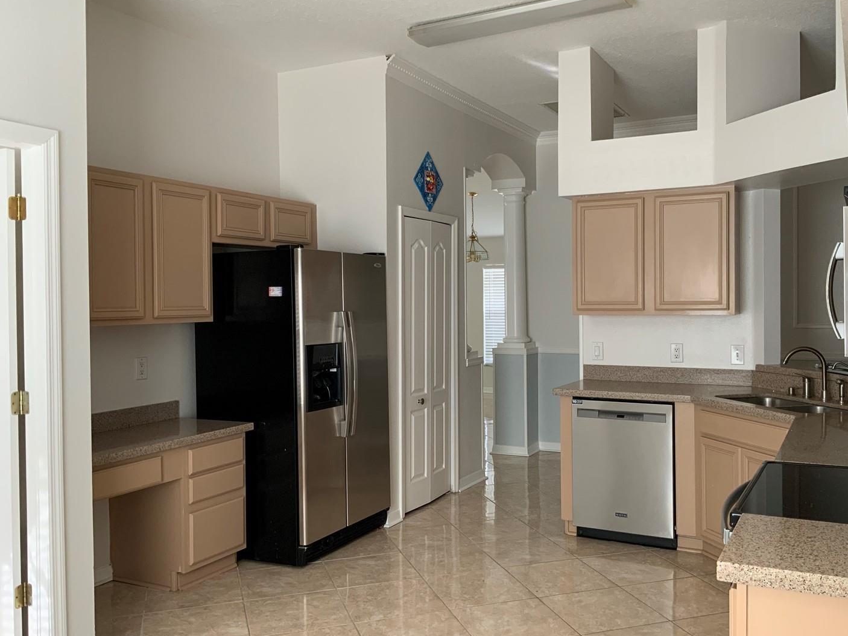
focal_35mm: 33
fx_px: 809
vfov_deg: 43.0
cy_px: 315
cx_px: 463
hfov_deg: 55.3
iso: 64
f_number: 1.8
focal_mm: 3
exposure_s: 1/122
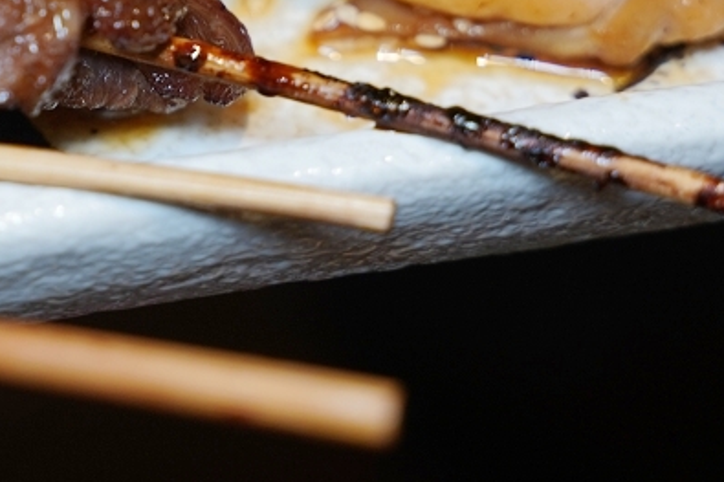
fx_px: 4583
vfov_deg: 6.0
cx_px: 71
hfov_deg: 9.0
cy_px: -218
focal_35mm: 228
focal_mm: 75
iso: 400
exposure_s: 1/80
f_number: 4
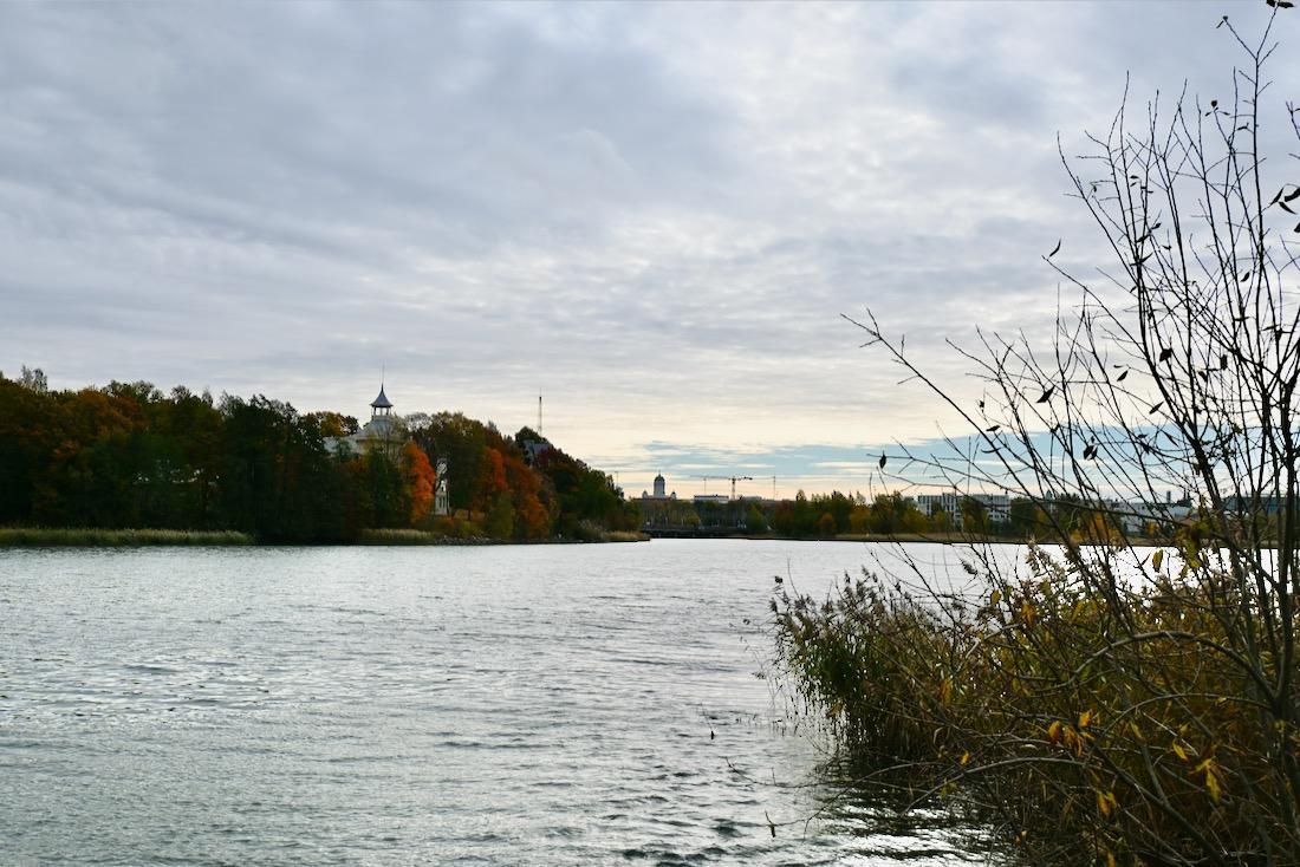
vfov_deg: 33.6
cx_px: 650
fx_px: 1436
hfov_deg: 48.7
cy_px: 434
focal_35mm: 40
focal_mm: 26.5
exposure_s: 1/500
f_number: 8
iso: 100
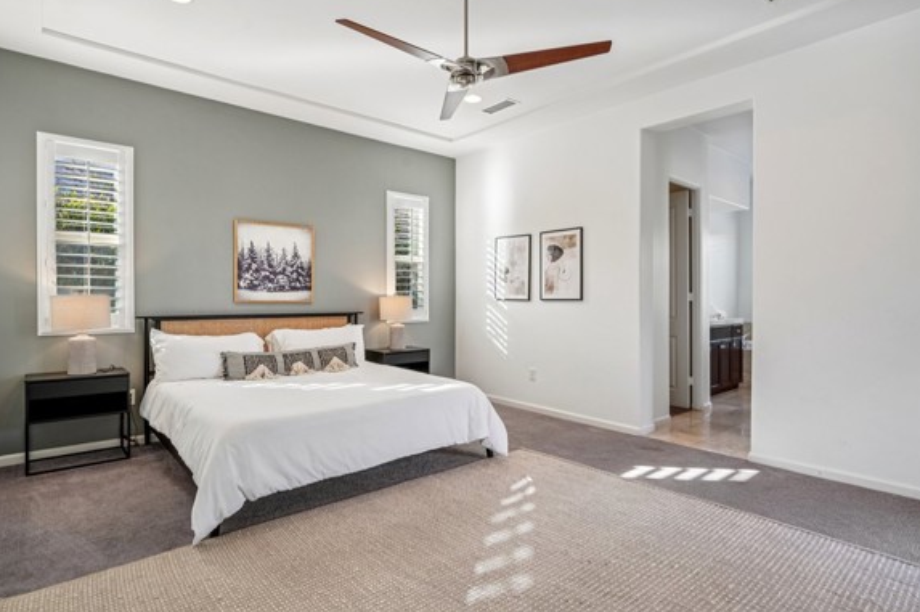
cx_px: 456
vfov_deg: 64.4
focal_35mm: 19
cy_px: 318
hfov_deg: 87.0
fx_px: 485
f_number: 8
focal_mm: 17
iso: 320
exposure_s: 1/30
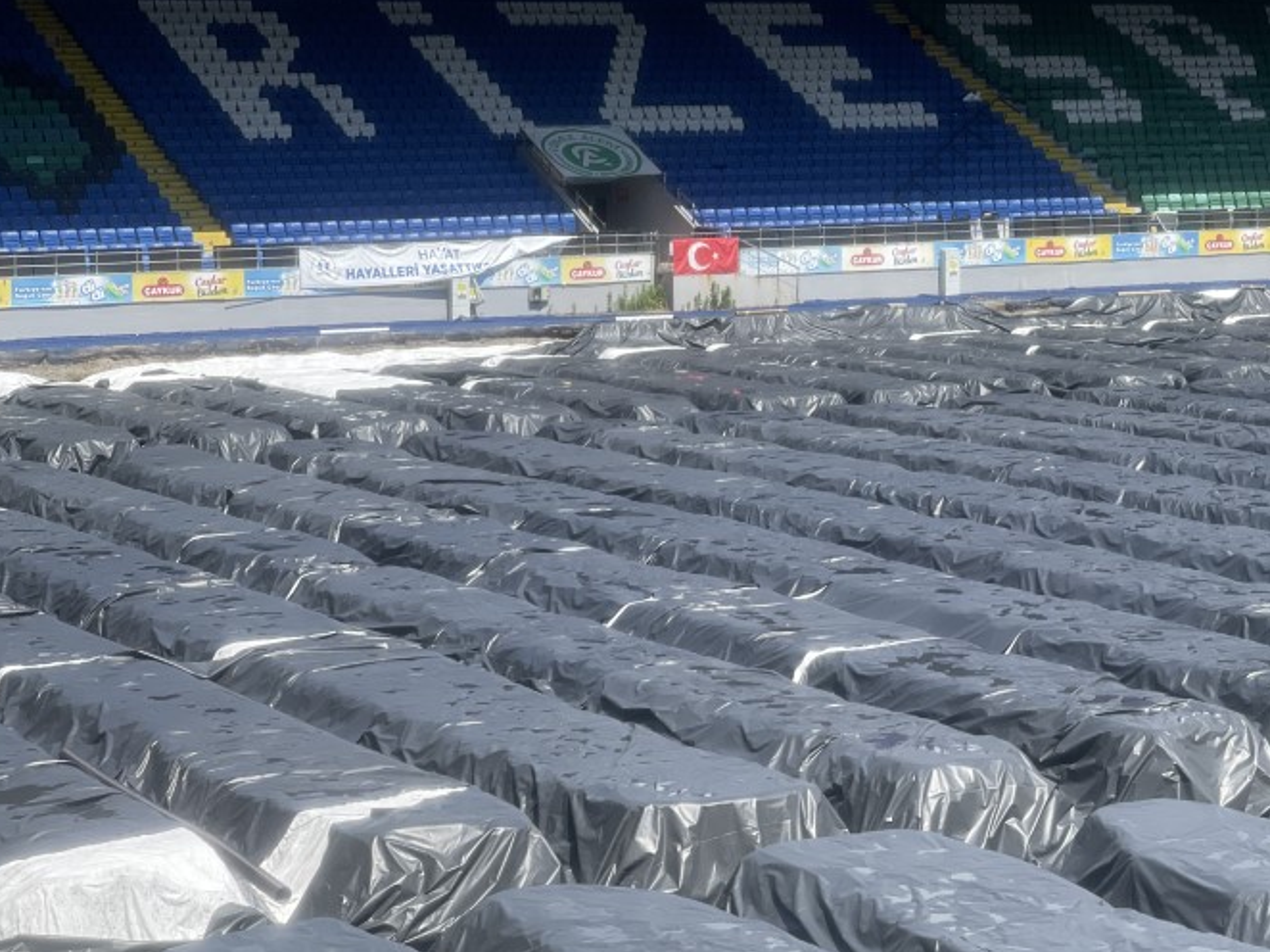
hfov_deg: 19.7
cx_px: 942
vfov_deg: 14.9
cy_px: 265
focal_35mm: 99
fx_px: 3631
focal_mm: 7.5
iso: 20
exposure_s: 1/1004
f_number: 2.2
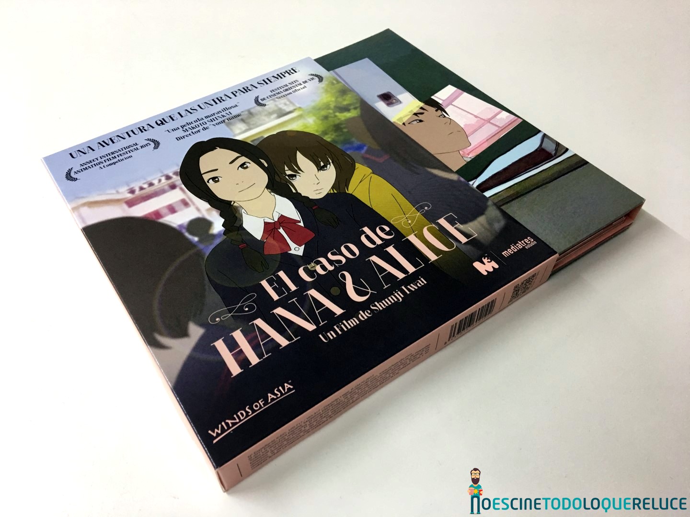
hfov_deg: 61.7
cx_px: 345
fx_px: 578
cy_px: 258
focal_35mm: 29
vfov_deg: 48.2
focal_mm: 4.15
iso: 50
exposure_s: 1/17
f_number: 2.2
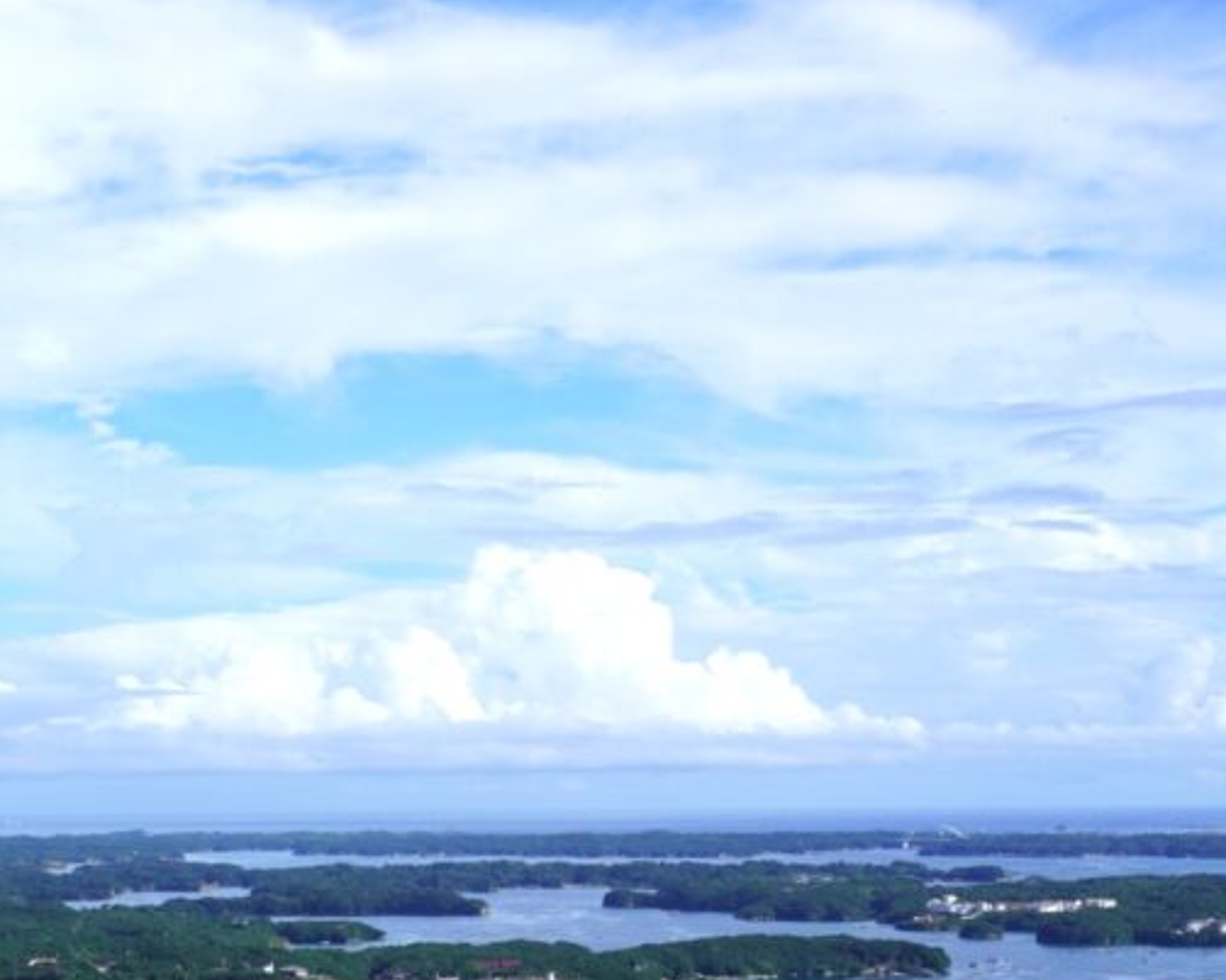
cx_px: 397
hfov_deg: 22.6
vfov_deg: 18.2
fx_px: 3047
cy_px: 729
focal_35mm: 84
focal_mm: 30
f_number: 11
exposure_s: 1/200
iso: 100
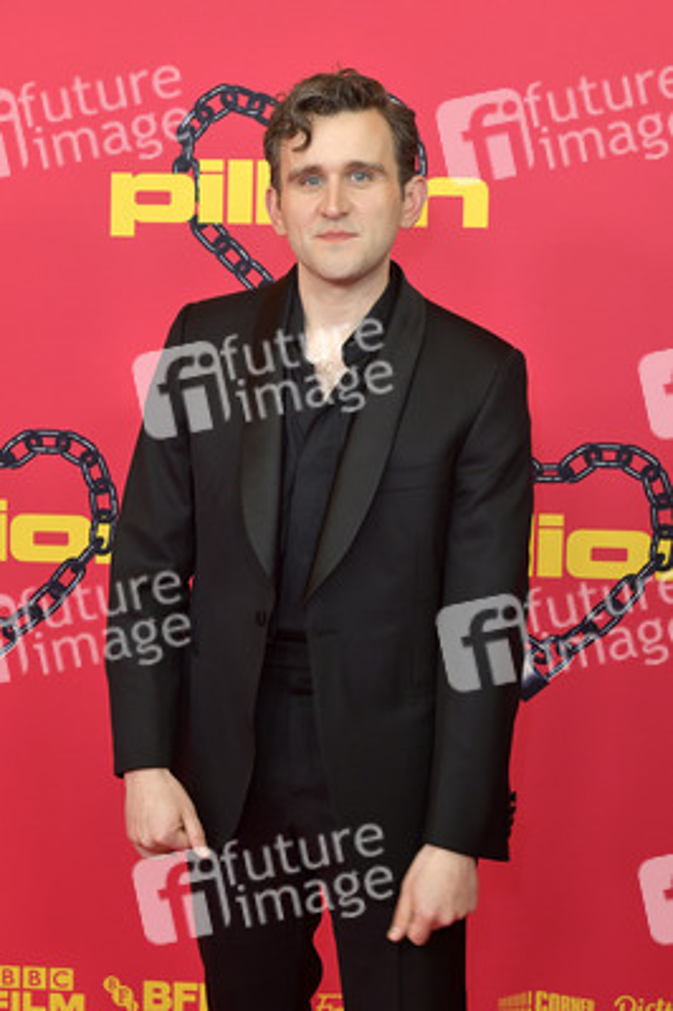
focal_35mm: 58
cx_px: 336
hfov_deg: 23.3
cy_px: 506
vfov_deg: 34.5
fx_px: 1629
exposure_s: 1/250
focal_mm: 58
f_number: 8
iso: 1000
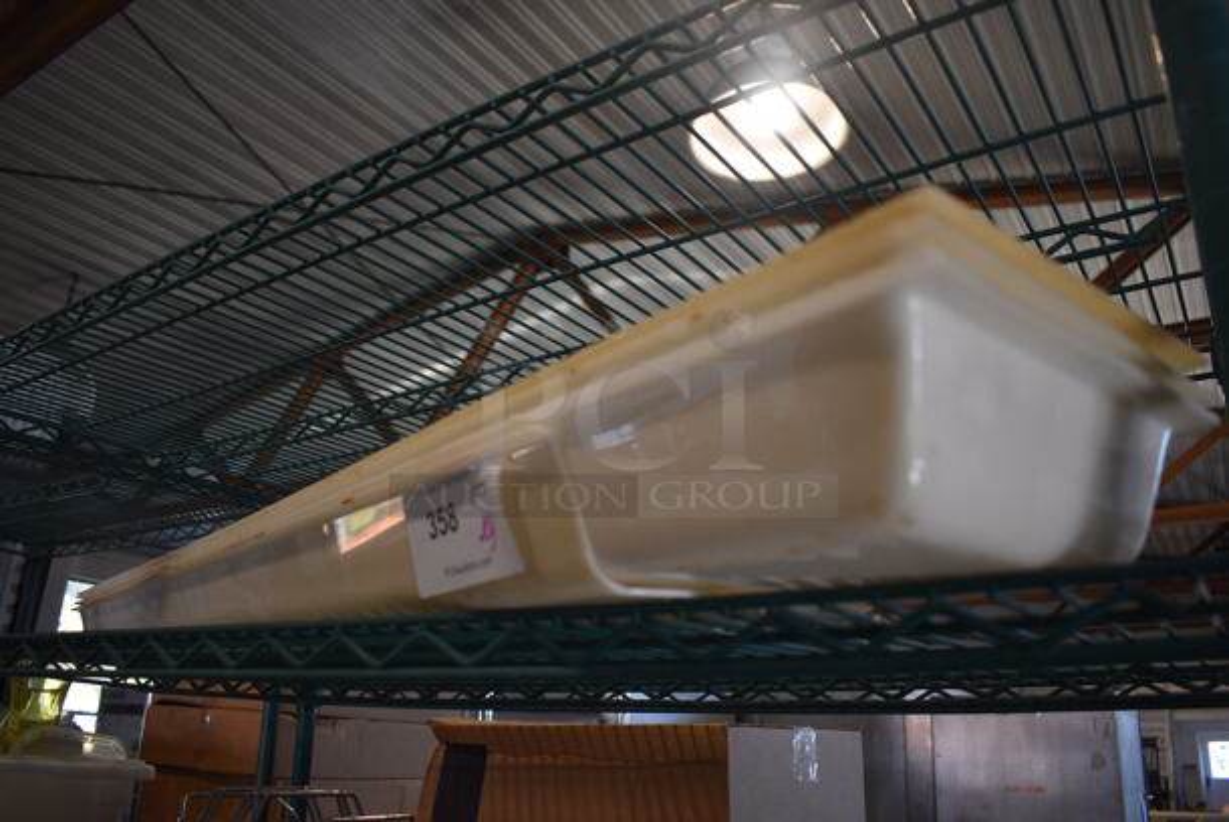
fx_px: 923
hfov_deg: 67.3
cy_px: 411
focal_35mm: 27
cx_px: 614
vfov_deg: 48.0
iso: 720
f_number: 3.5
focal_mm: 18
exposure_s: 1/250
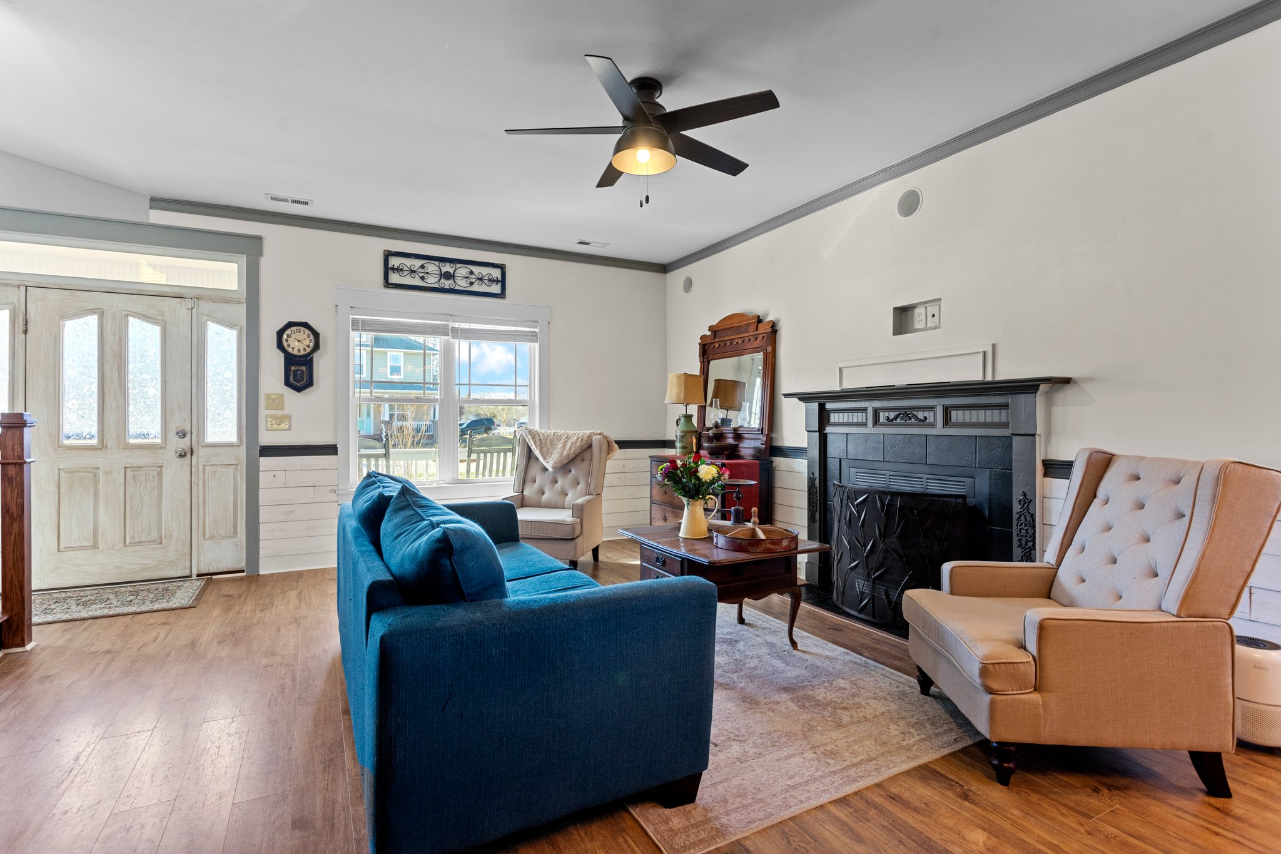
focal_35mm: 17
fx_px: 605
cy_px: 427
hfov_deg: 93.3
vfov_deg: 70.4
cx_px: 640
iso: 400
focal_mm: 17
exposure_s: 1/6
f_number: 8
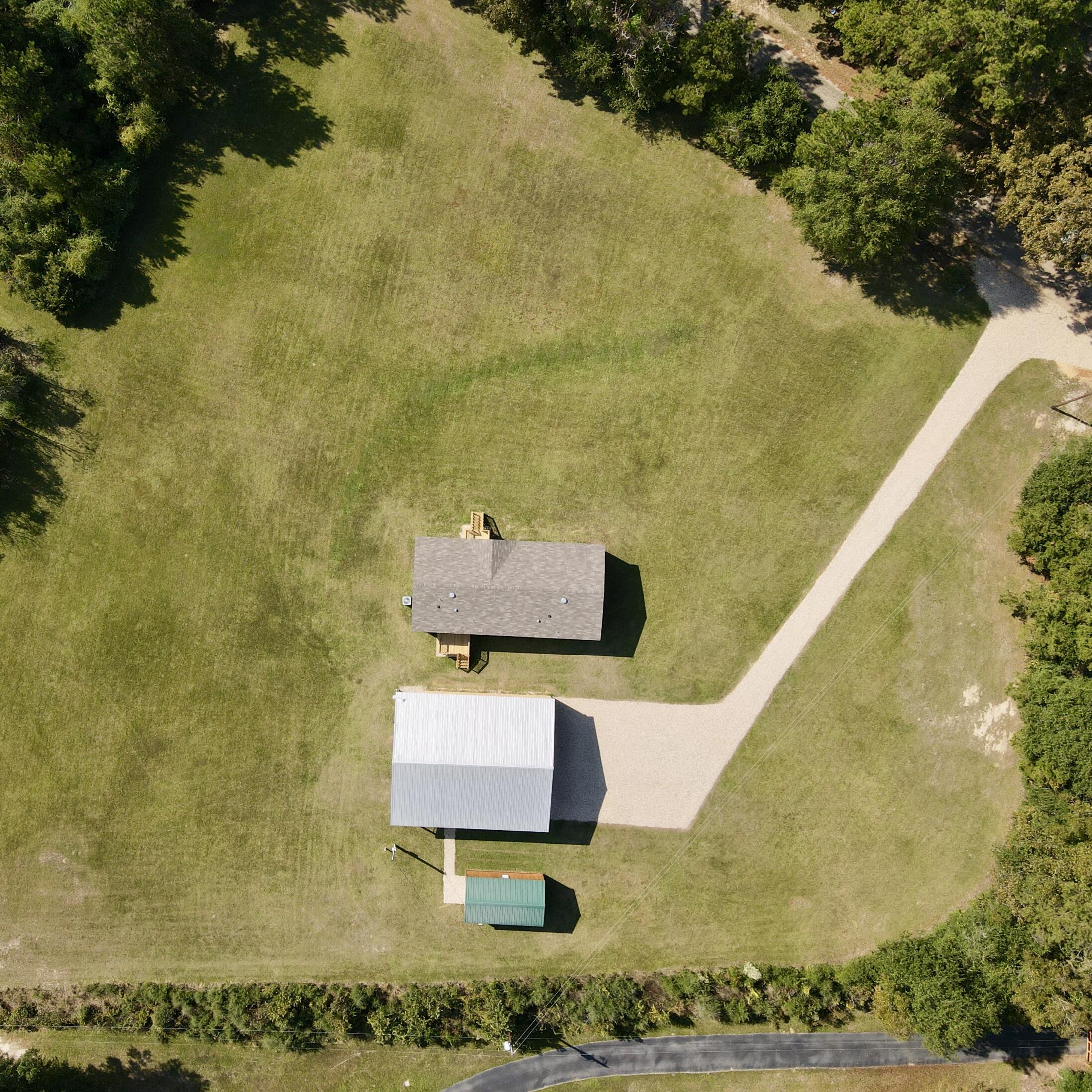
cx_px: 436
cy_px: 545
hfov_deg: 55.2
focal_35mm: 29
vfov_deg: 55.6
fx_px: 1035
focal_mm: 4.5
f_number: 2.8
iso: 110
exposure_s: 1/500
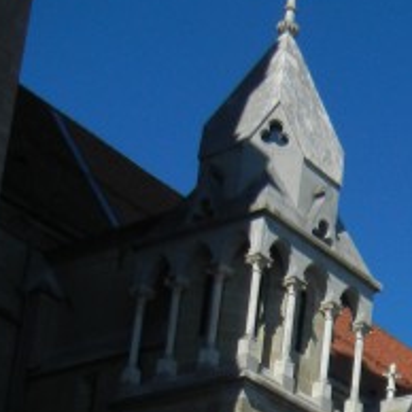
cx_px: 584
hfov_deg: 15.5
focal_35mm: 105
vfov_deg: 15.3
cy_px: 614
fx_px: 1414
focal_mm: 5.4
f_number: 7
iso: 160
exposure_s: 1/590
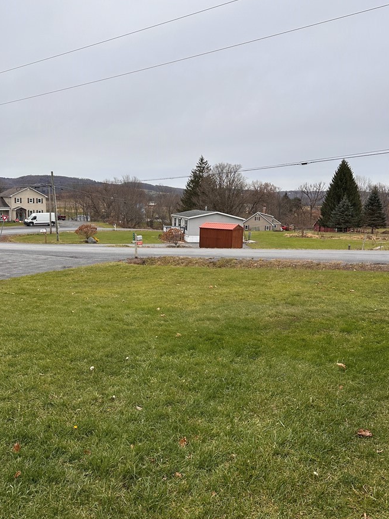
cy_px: 260
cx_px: 186
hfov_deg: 49.7
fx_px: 420
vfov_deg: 63.5
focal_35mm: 28
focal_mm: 6.86
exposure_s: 1/797
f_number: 1.78
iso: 80
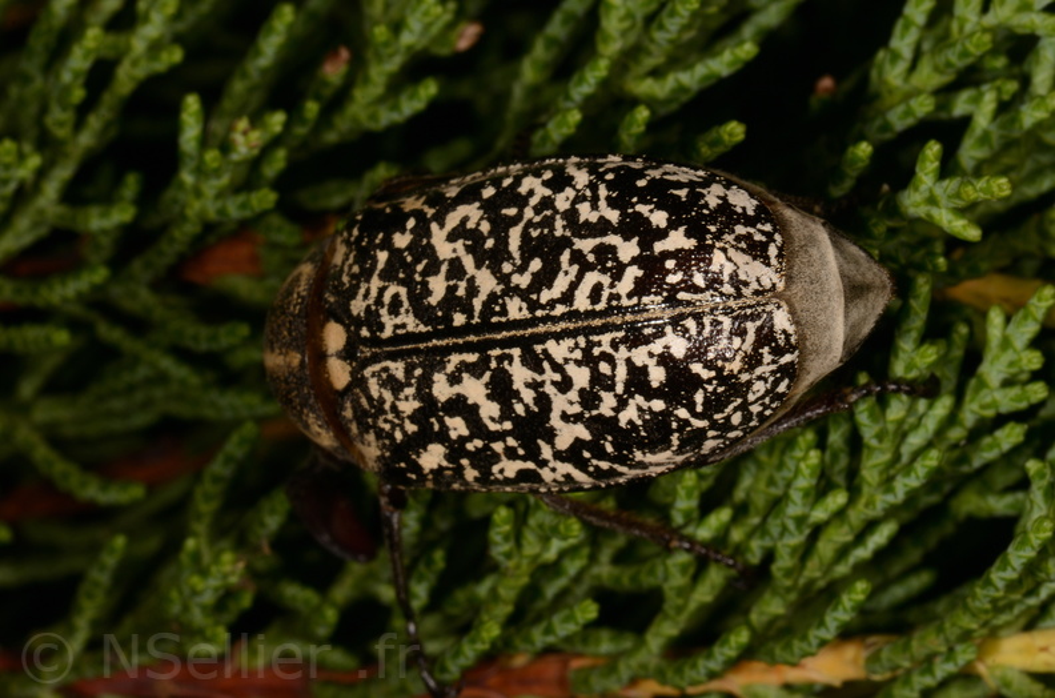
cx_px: 528
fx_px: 3727
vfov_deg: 10.7
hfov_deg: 16.1
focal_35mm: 128
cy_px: 349
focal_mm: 85
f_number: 32
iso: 100
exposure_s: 1/60
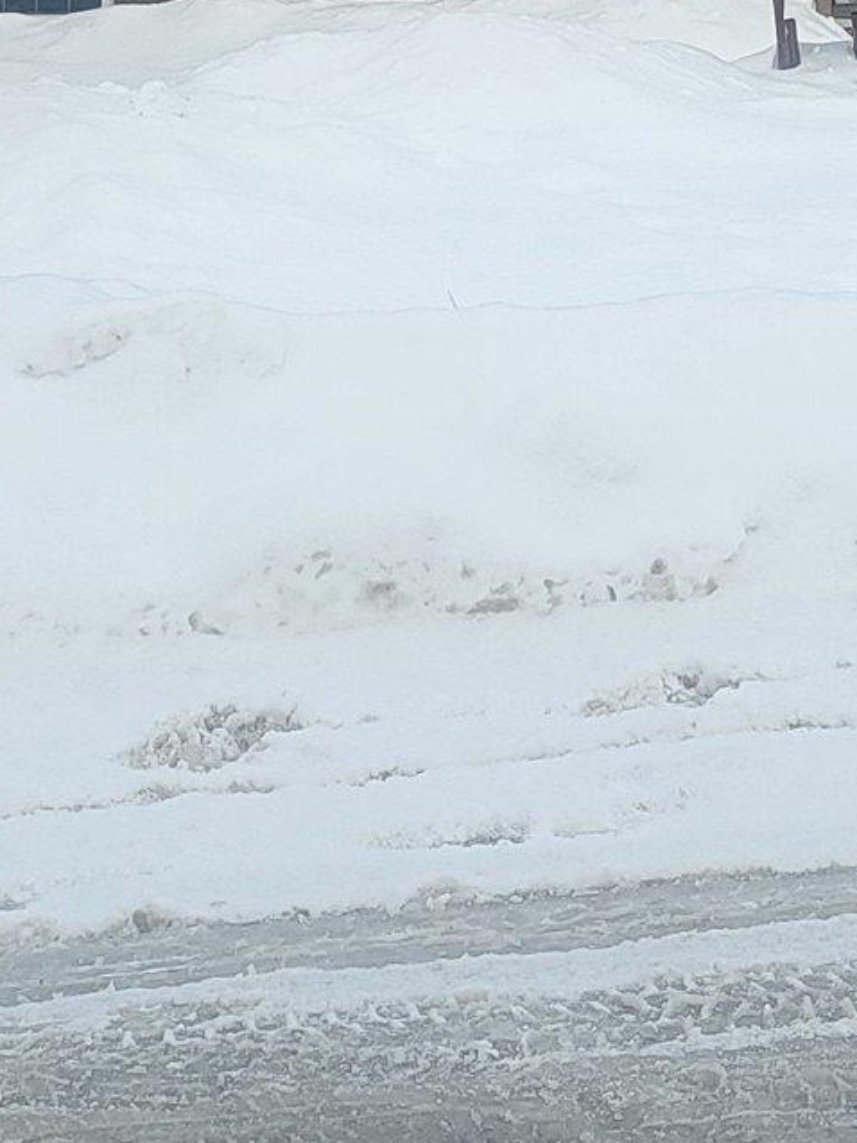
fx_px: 3102
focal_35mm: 94
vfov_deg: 19.6
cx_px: 583
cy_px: -251
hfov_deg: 15.7
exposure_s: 1/1418
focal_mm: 5.4
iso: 40
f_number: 1.8
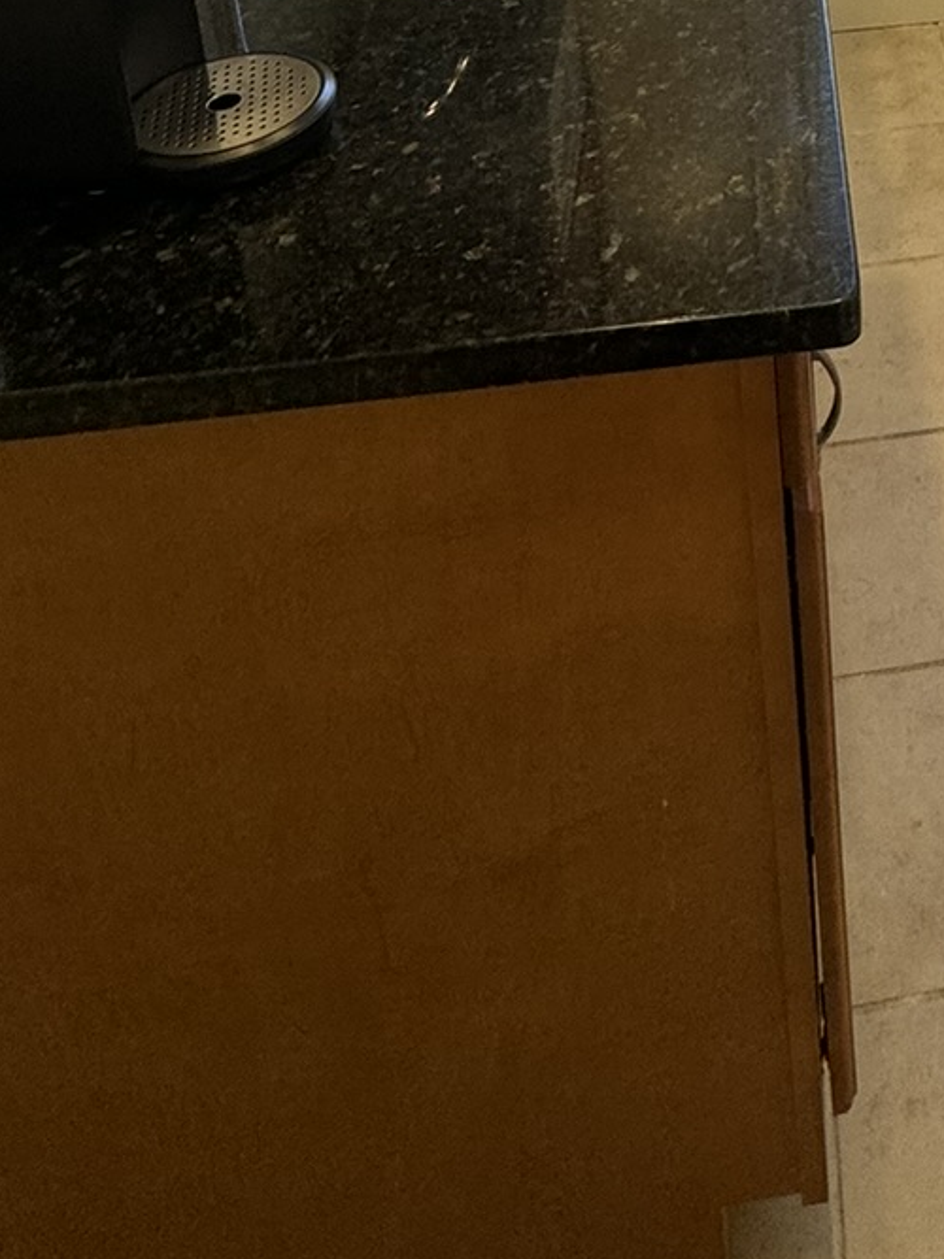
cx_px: 953
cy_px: -327
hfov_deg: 31.0
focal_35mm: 43
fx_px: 1564
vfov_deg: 33.6
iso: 100
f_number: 2.2
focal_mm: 2.22
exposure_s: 1/120
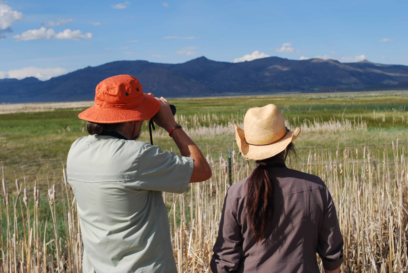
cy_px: 136
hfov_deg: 35.0
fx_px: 647
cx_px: 204
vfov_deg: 23.8
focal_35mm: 57
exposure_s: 1/320
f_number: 9
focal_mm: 38
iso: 100
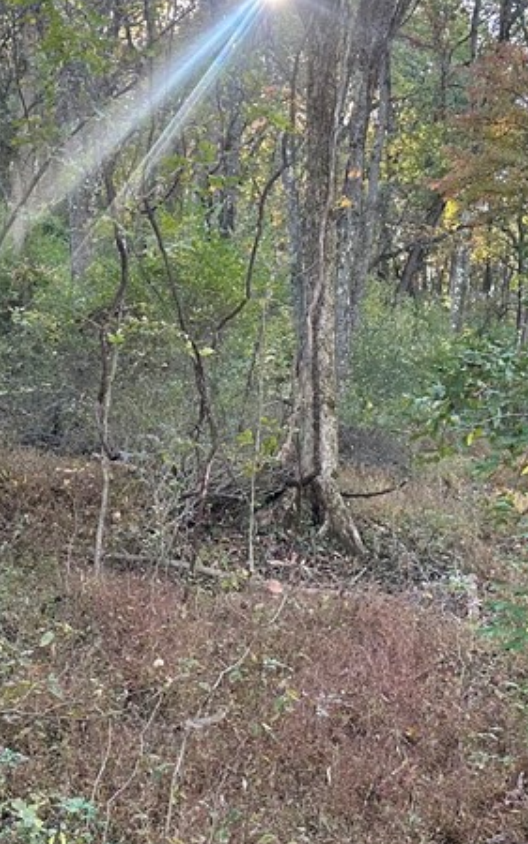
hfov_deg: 22.3
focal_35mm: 58
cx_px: 162
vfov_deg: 35.1
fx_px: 1334
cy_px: 417
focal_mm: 6.86
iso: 100
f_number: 1.78
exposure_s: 1/121
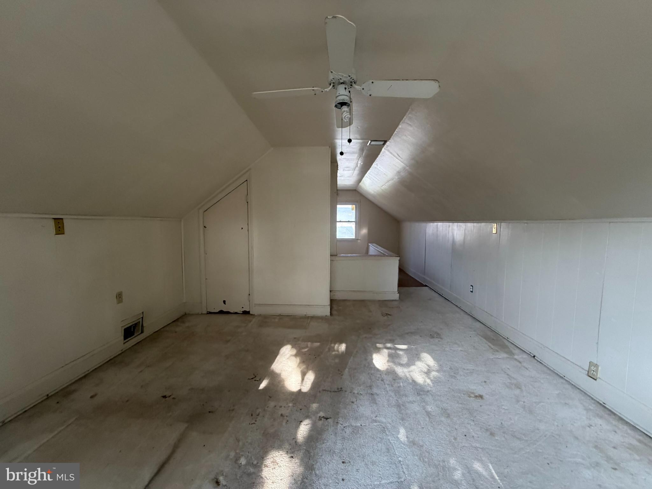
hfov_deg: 102.1
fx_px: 264
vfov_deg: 85.7
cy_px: 244
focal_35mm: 14
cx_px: 326
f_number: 2.2
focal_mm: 2.22
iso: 320
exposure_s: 1/112
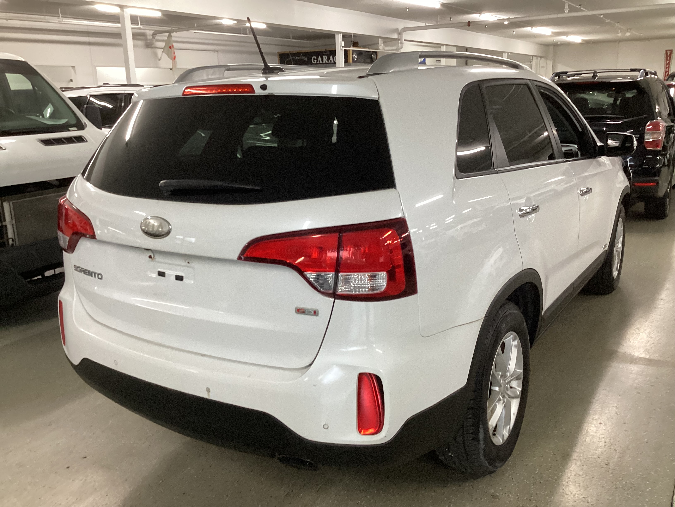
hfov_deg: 58.4
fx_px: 604
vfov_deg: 45.4
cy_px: 254
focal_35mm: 31
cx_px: 338
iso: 200
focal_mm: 3.3
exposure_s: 1/50
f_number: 2.4
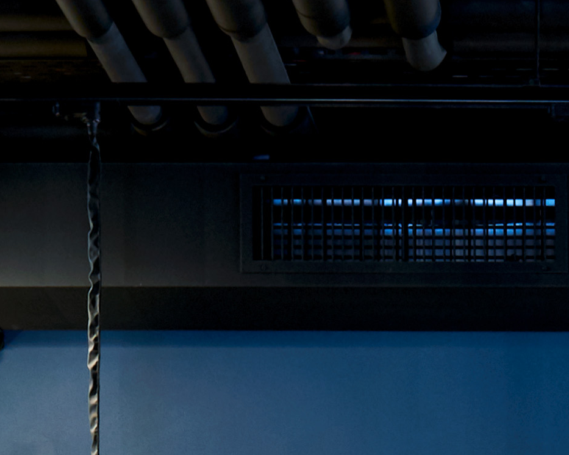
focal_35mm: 213
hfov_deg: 9.0
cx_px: 496
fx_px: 3586
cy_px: 1119
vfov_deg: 6.8
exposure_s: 2
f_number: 10
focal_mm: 35
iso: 400
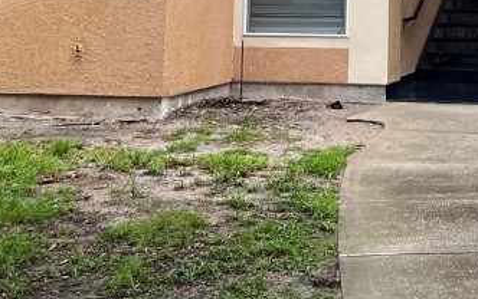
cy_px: -250
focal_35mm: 85
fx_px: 1108
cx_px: 474
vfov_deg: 13.7
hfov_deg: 23.4
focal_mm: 5.1
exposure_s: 1/122
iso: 80
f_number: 1.6
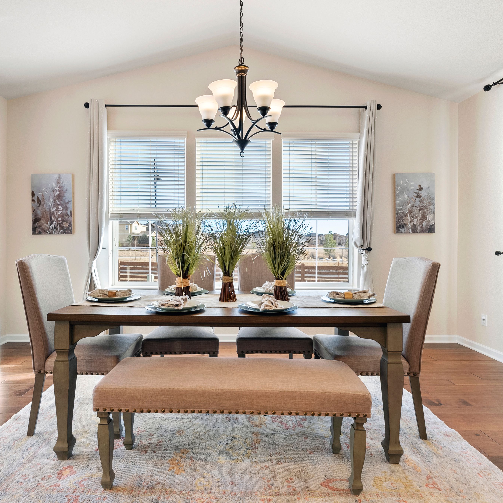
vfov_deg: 74.8
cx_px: 226
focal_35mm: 20
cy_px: 248
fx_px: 329
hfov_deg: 74.6
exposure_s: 1/30
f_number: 8
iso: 640
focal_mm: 15
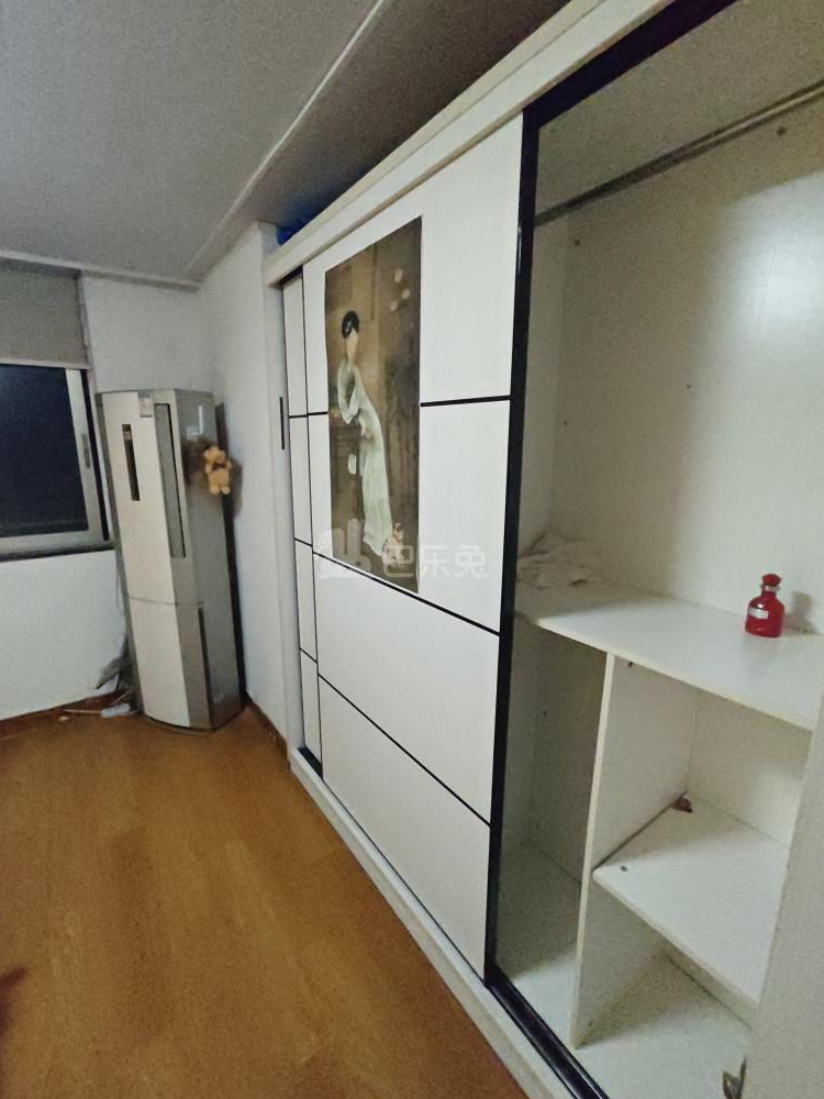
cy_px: 550
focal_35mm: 16
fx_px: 508
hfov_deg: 78.1
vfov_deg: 94.5
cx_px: 400
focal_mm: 1.91
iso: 2500
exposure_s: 1/127
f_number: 2.2
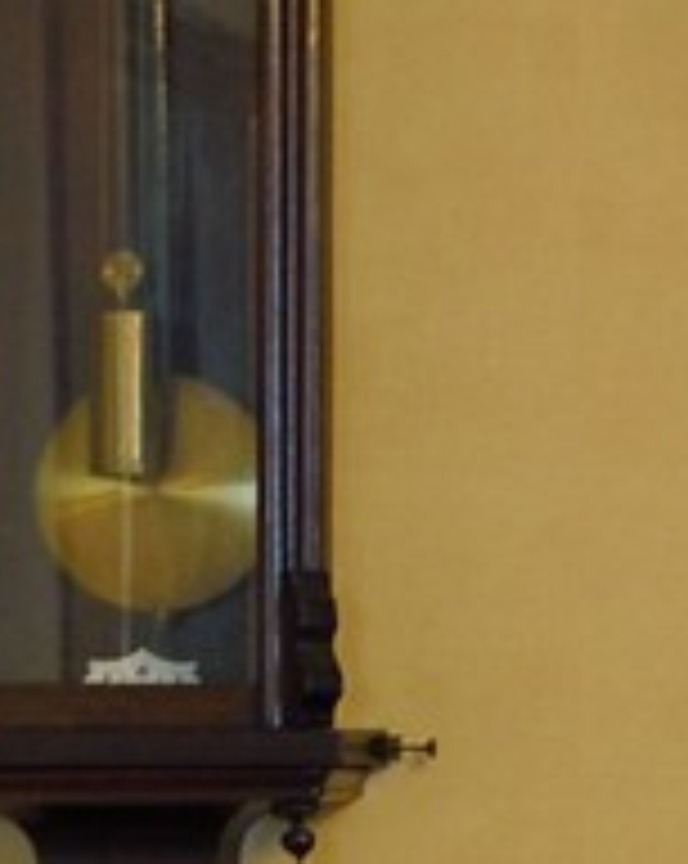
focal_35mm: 227
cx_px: 2599
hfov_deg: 5.9
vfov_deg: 8.5
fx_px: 5792
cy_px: 911
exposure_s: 1/6
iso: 1000
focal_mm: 29
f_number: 10
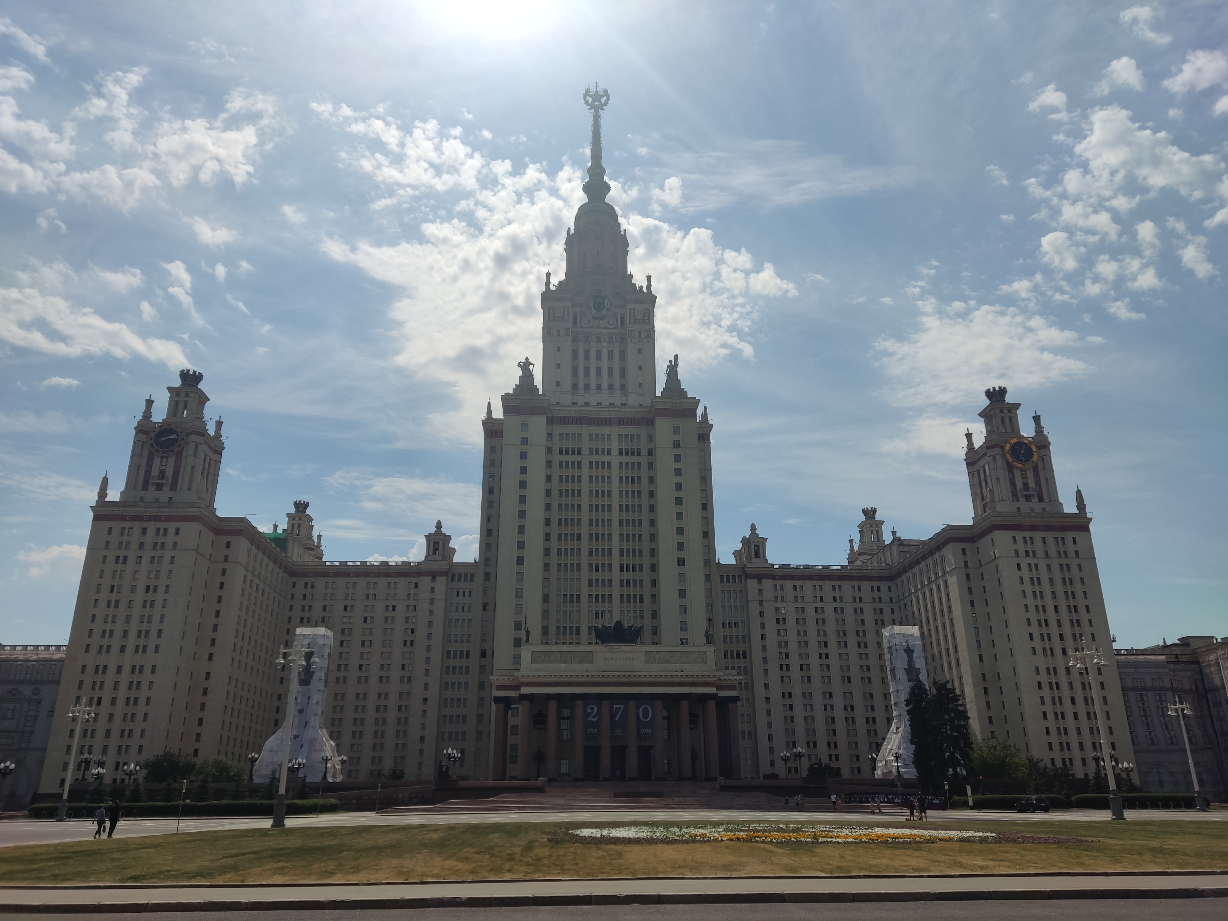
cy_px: 460
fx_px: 887
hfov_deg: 69.4
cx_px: 614
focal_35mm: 25
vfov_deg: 54.9
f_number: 1.79
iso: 50
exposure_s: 1/5727
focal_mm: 4.71
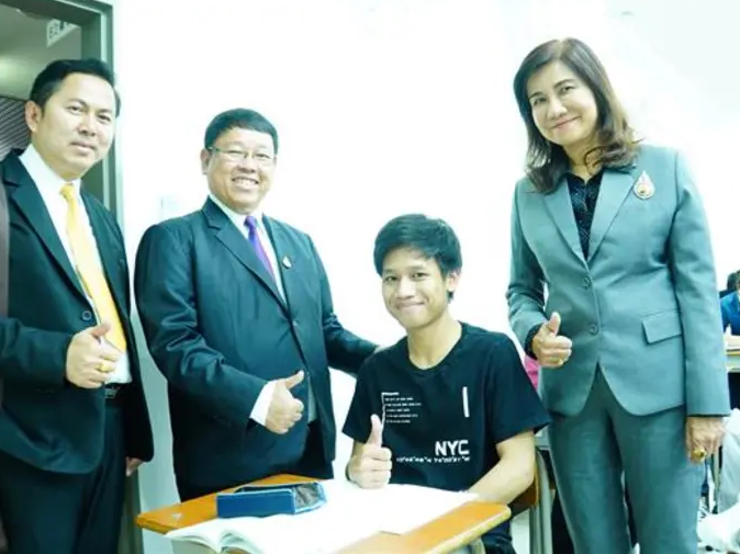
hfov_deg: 60.0
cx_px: 372
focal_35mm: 30
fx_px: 641
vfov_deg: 46.8
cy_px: 272
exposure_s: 1/40
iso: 1600
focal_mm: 18
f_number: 3.5
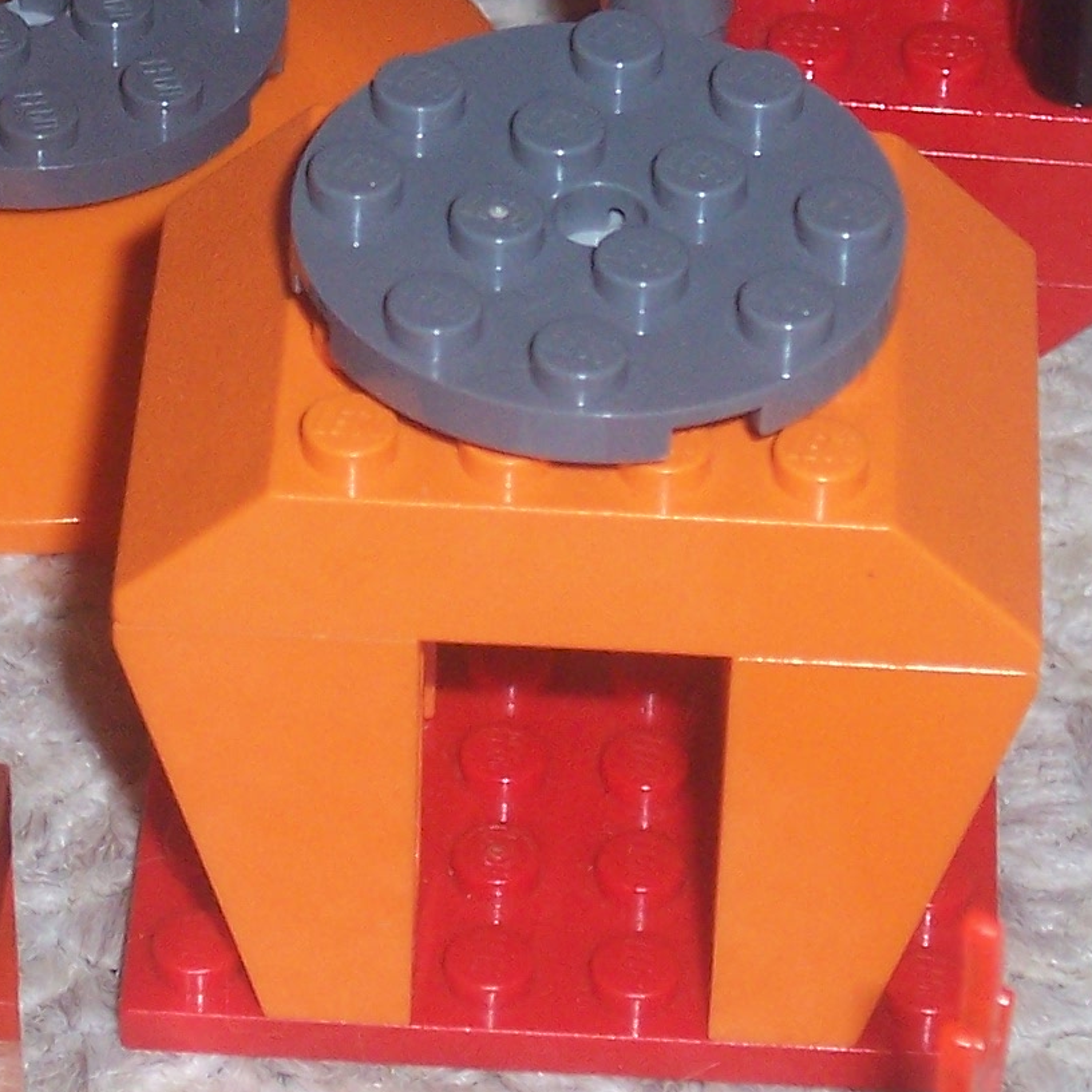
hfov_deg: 9.6
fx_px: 6531
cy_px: 95
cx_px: 529
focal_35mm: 183
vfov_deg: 9.5
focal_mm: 10.8
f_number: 4
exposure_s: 1/90
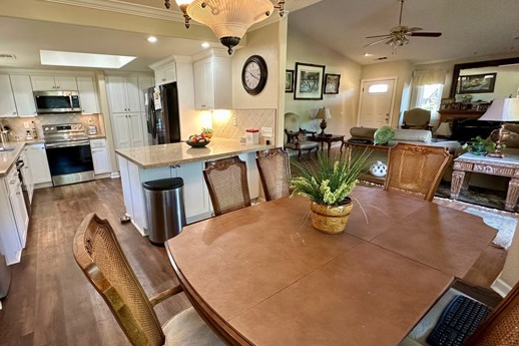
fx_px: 259
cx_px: 220
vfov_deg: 67.3
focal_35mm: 18
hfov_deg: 89.4
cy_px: 175
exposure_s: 1/60
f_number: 2.2
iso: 250
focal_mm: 2.22
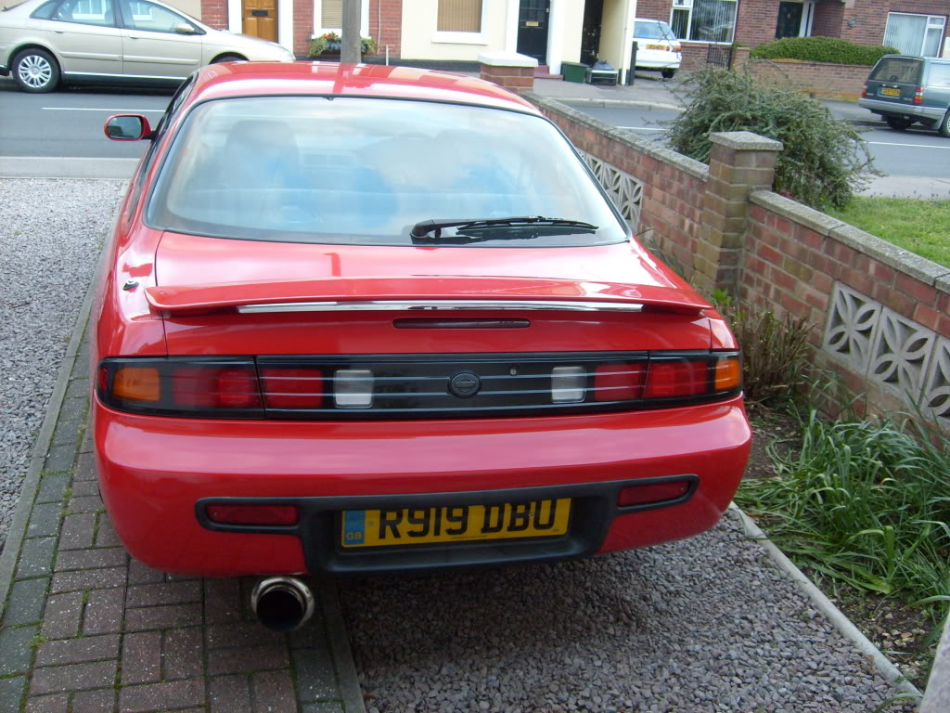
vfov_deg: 40.7
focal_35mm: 35
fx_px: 961
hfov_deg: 52.6
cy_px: 356
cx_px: 475
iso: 100
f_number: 2.8
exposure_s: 1/45
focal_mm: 5.8
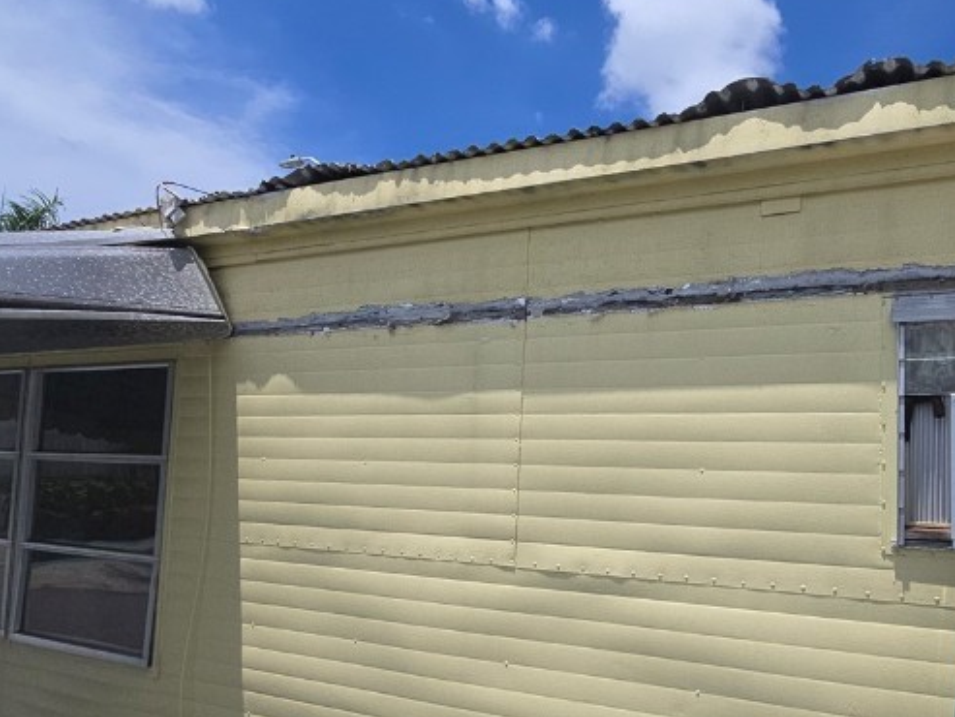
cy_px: 407
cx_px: 599
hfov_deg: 64.3
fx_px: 745
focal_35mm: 27
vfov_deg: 51.2
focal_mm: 2.2
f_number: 2.2
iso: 50
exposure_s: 1/4743
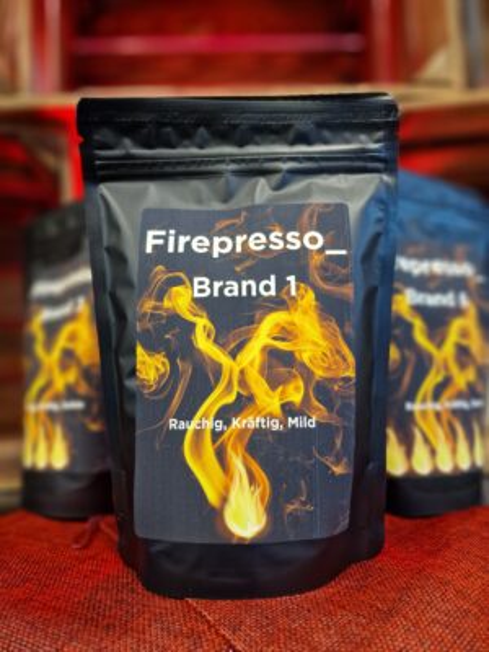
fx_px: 433
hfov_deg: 58.9
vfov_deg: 73.9
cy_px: 326
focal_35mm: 23
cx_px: 244
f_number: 1.8
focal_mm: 6.4
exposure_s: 1/61
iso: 320
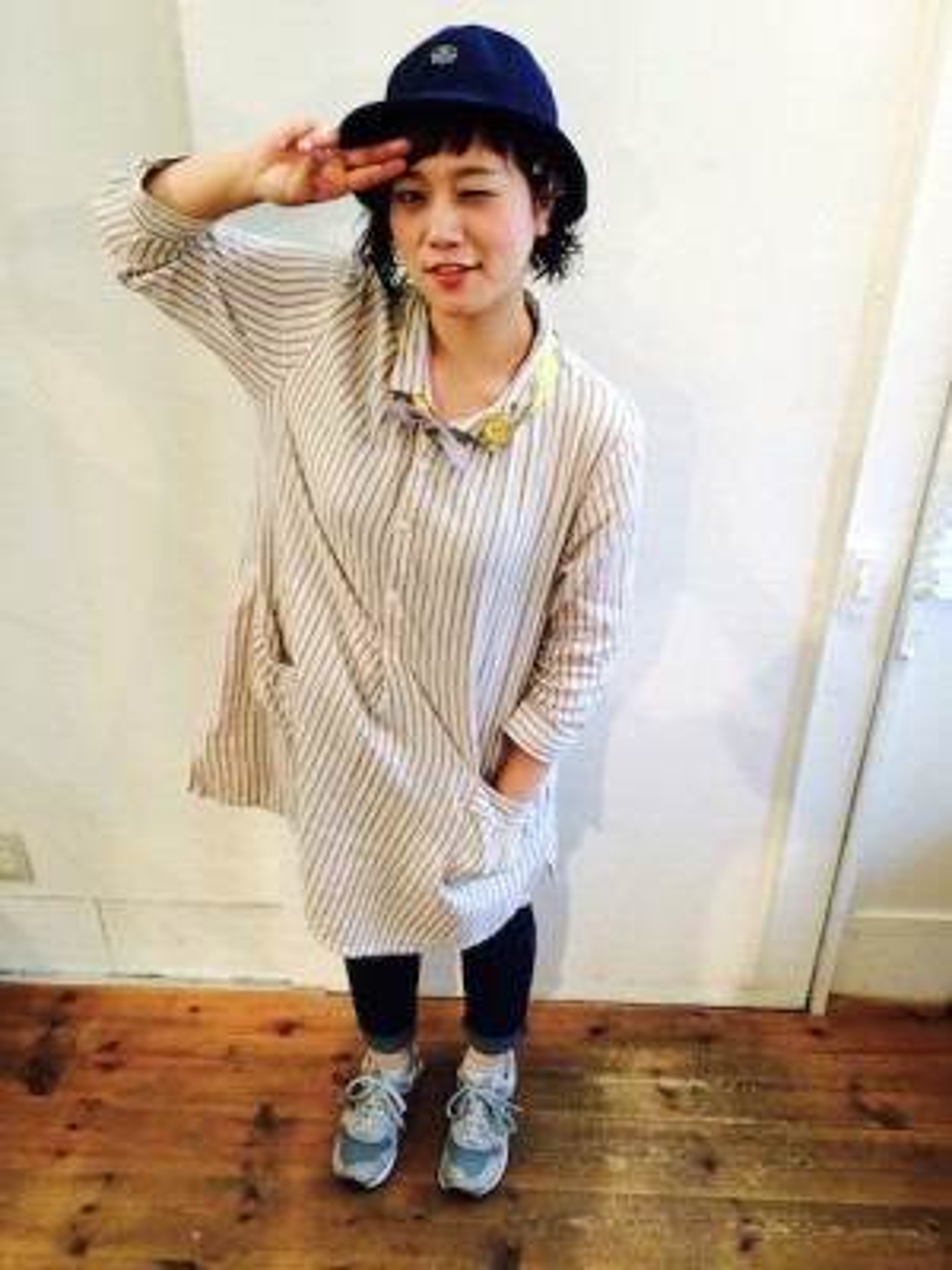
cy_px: 635
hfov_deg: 46.8
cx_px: 476
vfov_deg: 60.0
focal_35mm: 30
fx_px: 1100
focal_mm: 4.12
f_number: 2.2
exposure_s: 1/30
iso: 80
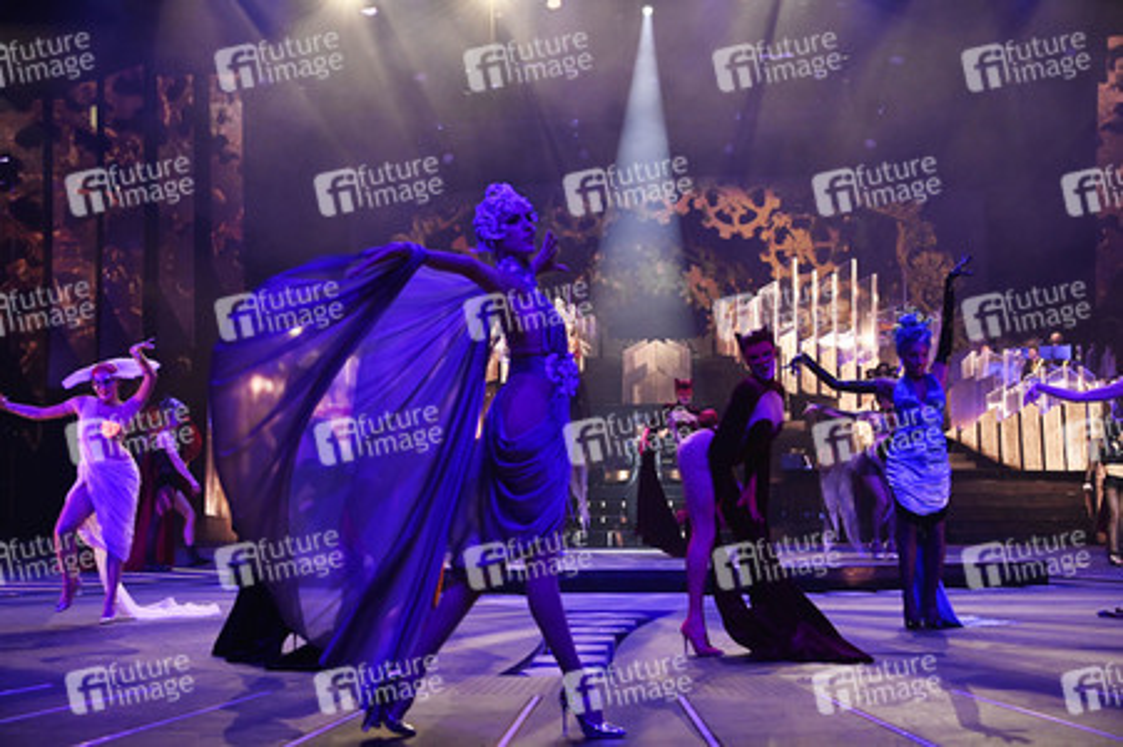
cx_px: 562
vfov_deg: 29.8
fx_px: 1403
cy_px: 374
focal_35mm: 45
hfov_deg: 43.6
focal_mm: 45
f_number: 5
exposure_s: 1/250
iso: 5000
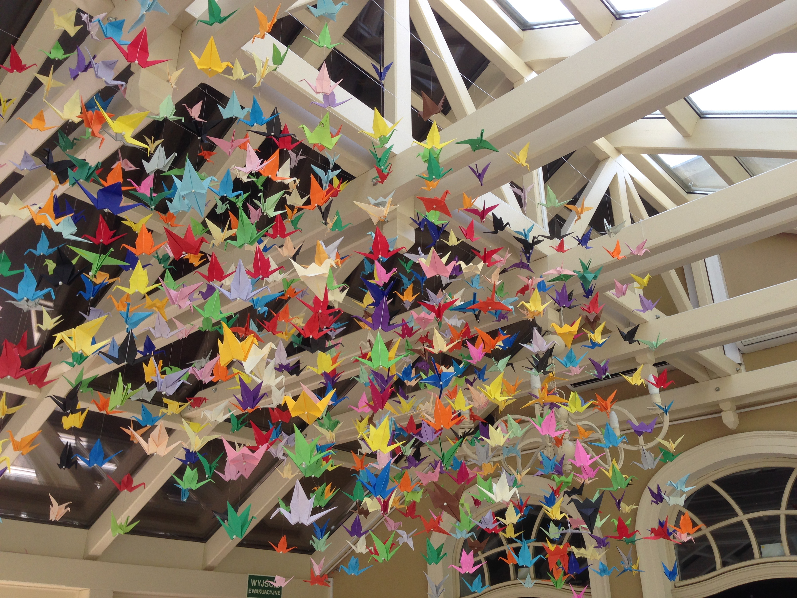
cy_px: 299
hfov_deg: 55.4
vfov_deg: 42.9
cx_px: 398
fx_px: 760
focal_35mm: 33
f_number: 2.4
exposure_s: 1/192
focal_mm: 4.12
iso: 50
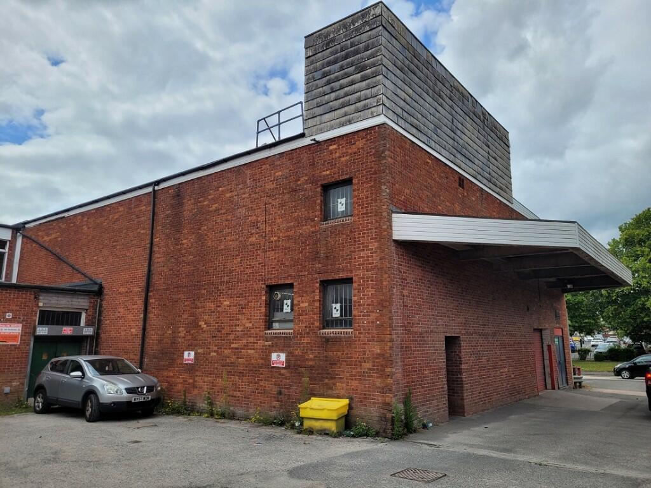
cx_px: 326
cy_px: 244
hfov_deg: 67.3
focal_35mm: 26
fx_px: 489
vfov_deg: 53.1
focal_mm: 5.4
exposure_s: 1/3075
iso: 40
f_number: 1.8
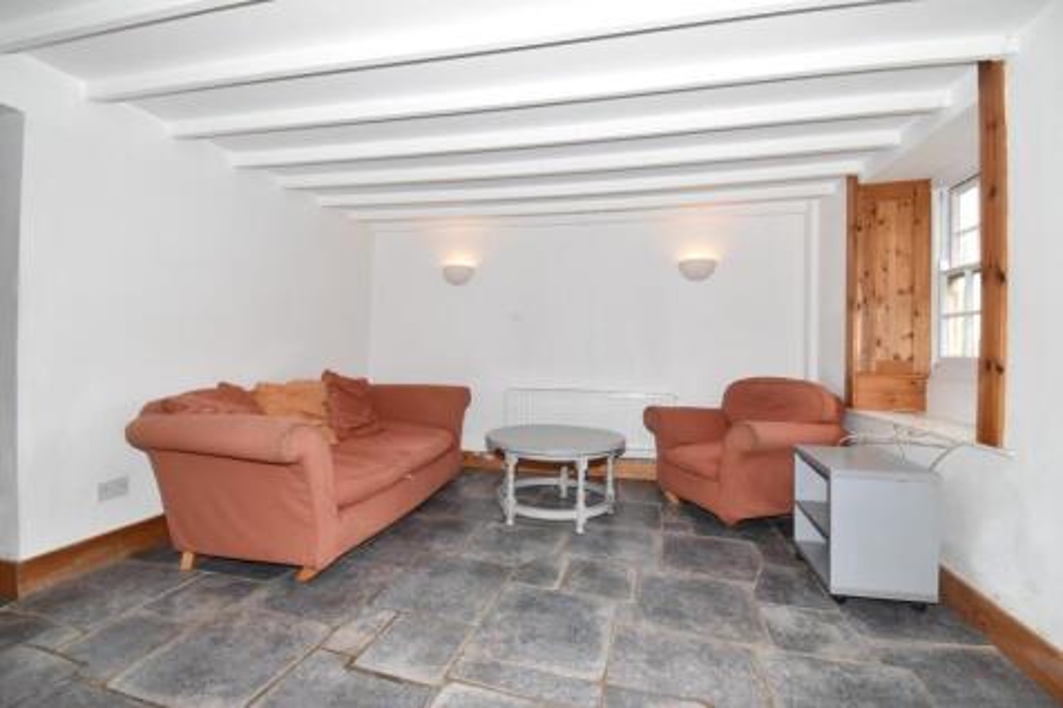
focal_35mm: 15
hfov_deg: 100.4
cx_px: 532
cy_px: 354
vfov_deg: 77.3
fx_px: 443
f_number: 13
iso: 1250
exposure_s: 1/60
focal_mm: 10
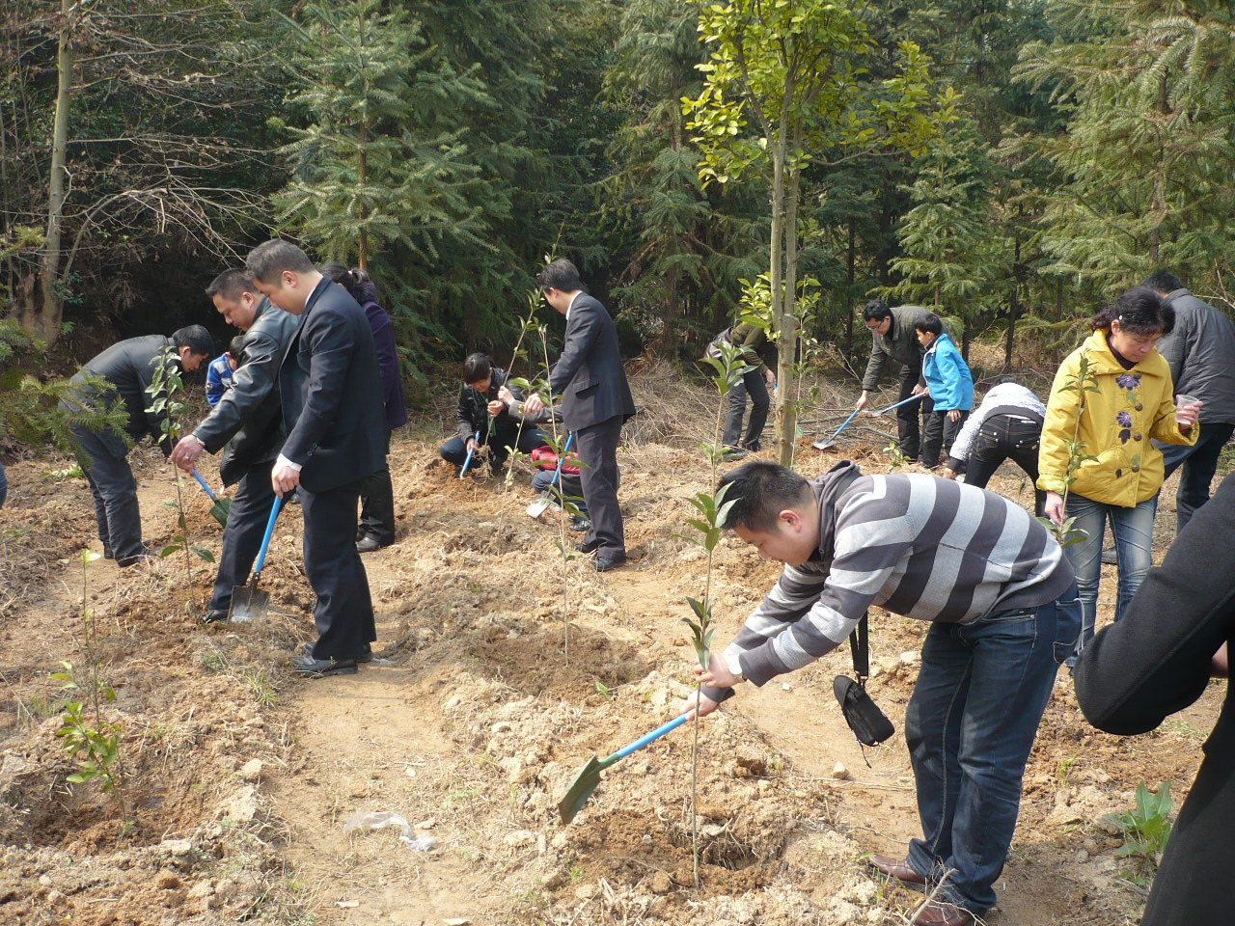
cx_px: 618
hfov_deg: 52.6
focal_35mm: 35
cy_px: 463
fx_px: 1249
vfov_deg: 40.7
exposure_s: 1/320
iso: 100
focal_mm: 5.8
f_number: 2.8
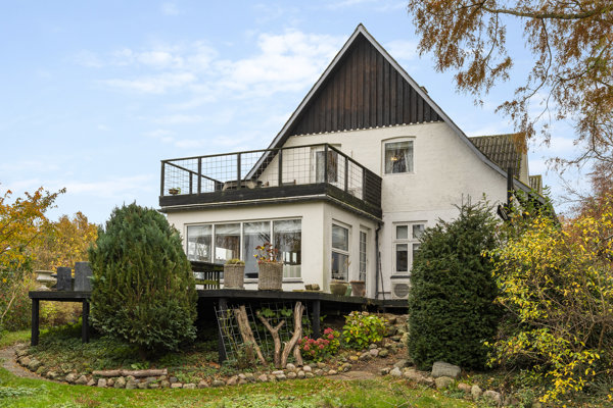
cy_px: 204
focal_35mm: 38
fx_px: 638
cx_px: 306
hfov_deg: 51.3
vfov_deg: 35.5
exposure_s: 1/50
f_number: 6.3
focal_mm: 25
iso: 200
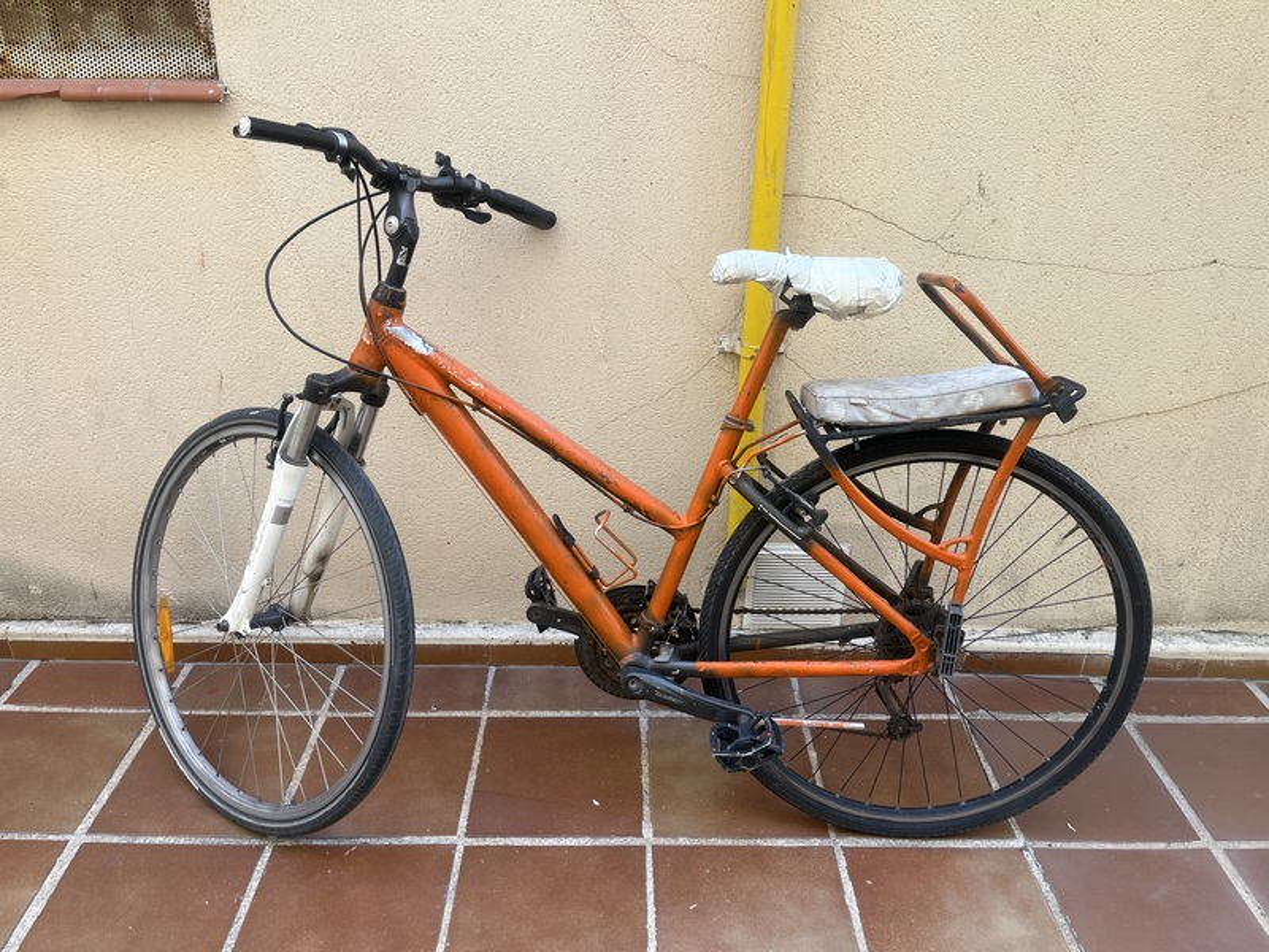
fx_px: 953
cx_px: 634
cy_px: 476
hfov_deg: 67.3
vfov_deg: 53.1
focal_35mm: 26
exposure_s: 1/182
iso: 40
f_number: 1.6
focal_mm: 5.1
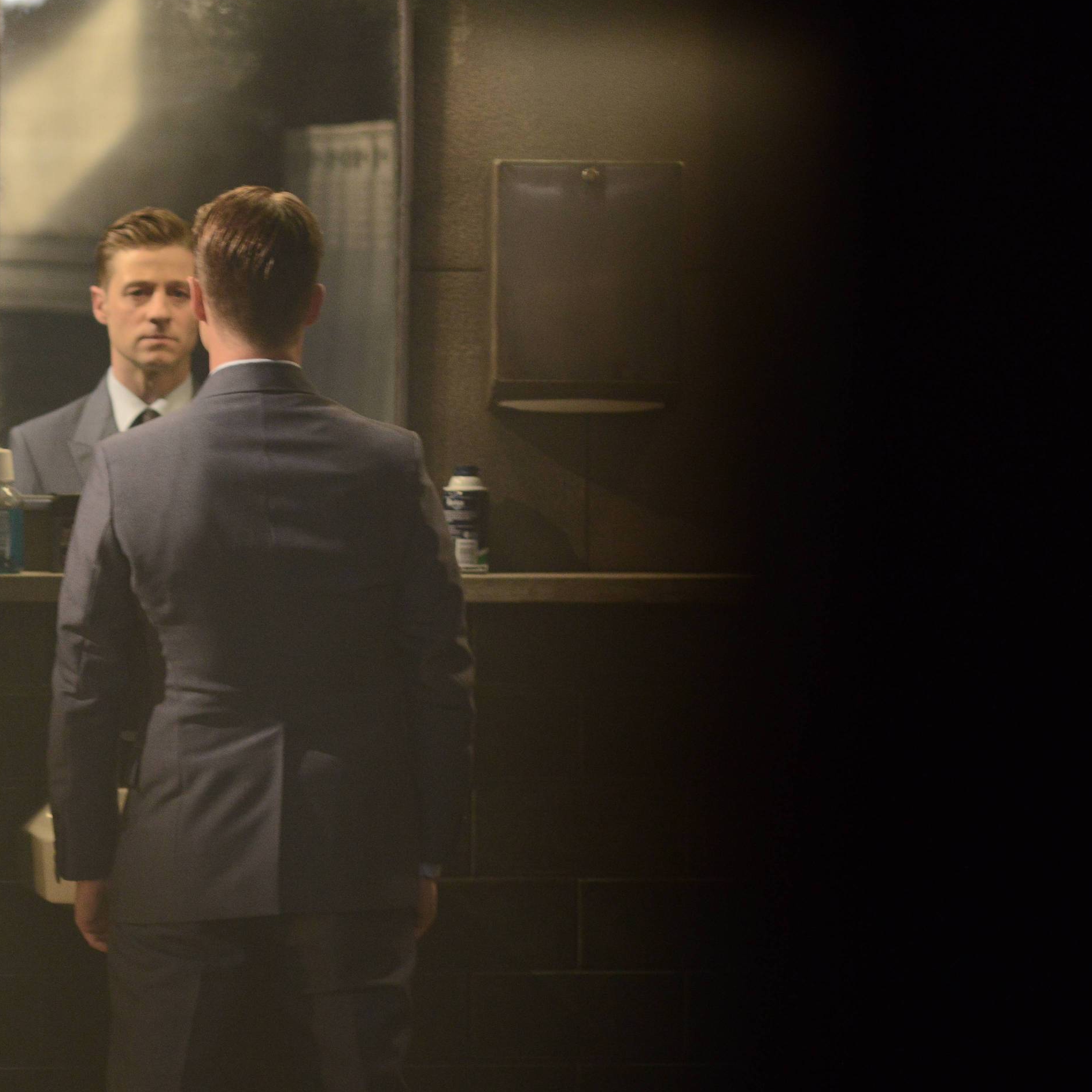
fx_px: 6210
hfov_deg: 10.0
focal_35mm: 174
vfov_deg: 10.0
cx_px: 34
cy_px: 628
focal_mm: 105
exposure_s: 1/125
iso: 1600
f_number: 3.3
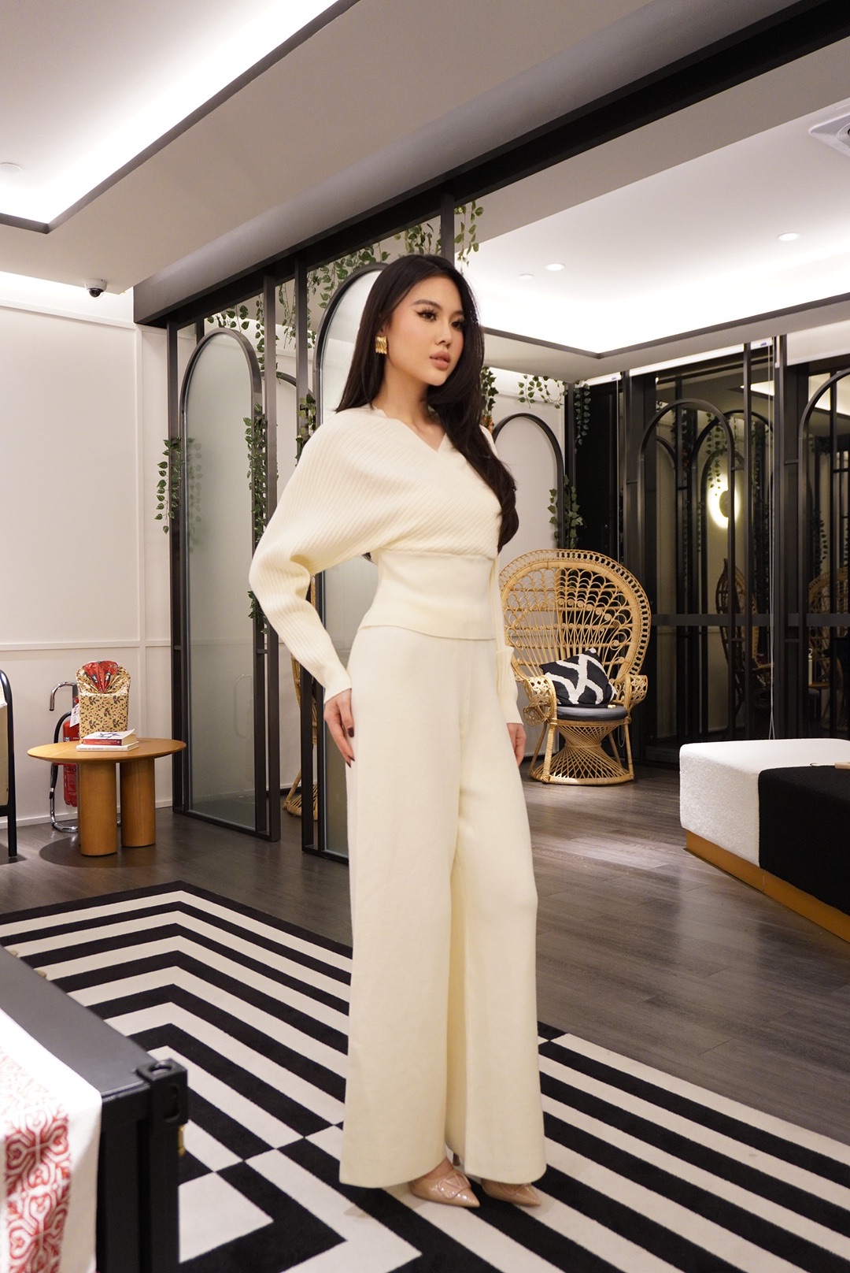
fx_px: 1061
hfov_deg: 43.7
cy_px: 636
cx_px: 425
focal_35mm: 30
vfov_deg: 61.9
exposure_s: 1/50
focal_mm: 20
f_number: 4
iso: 1250
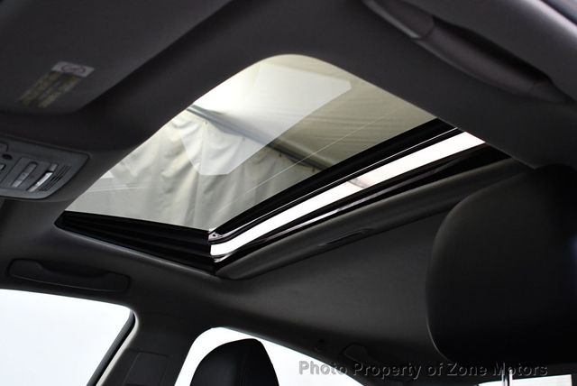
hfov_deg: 44.5
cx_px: 288
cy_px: 193
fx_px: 706
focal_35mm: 44
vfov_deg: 30.6
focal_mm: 22
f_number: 3.8
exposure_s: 1/125
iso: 2200
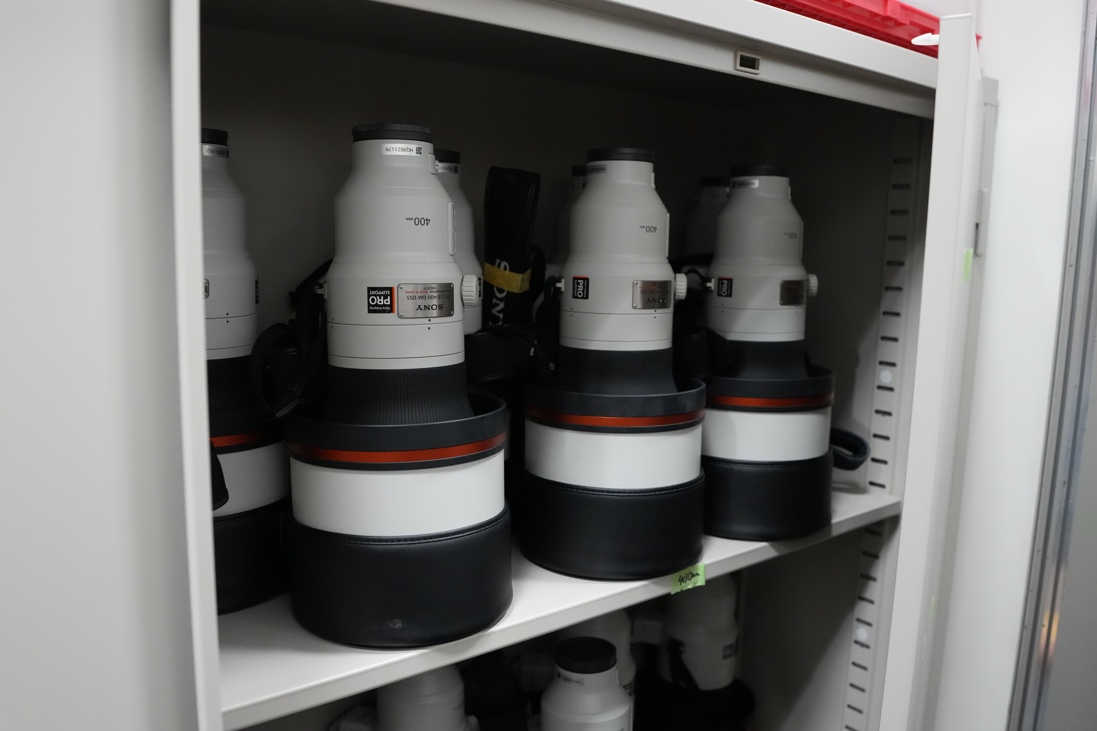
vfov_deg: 46.4
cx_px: 548
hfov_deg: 65.5
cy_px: 366
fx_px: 853
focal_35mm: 28
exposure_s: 1/160
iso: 6400
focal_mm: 28
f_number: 4.5
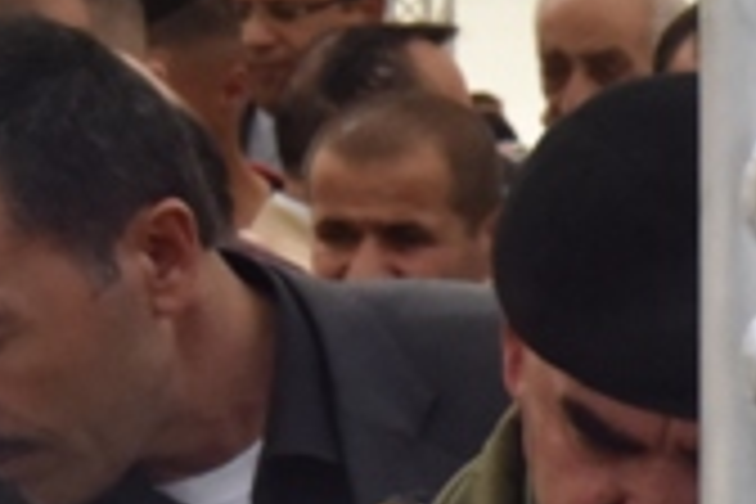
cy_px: 349
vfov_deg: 4.3
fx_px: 6656
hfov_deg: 6.3
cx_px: 1584
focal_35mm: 317
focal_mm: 52
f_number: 16
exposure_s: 1/1000
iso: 1600
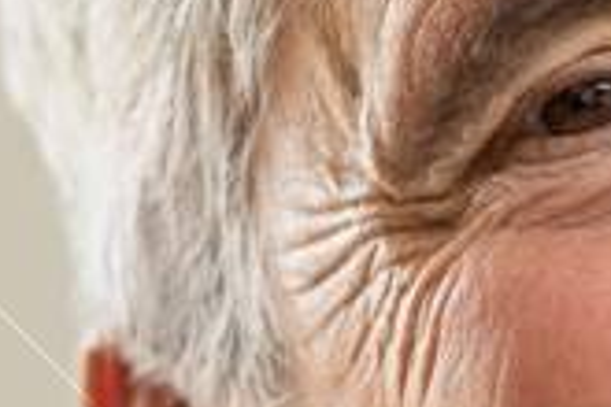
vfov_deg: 1.7
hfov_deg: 2.5
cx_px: 1063
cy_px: 572
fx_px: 14035
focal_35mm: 827
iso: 400
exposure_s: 1/160
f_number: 2.5
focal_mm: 105
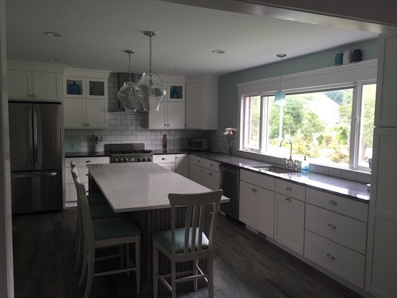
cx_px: 198
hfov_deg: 61.7
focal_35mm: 29
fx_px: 333
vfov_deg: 48.2
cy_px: 149
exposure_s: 1/30
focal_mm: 4.15
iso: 50
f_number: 2.2
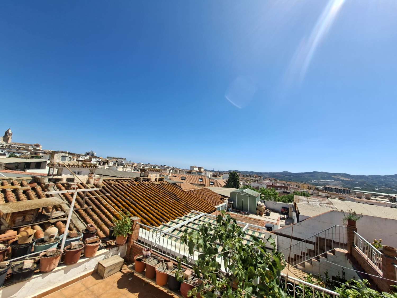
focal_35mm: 13
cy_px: 149
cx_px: 198
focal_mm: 1.74
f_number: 2.2
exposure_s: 1/1115
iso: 40
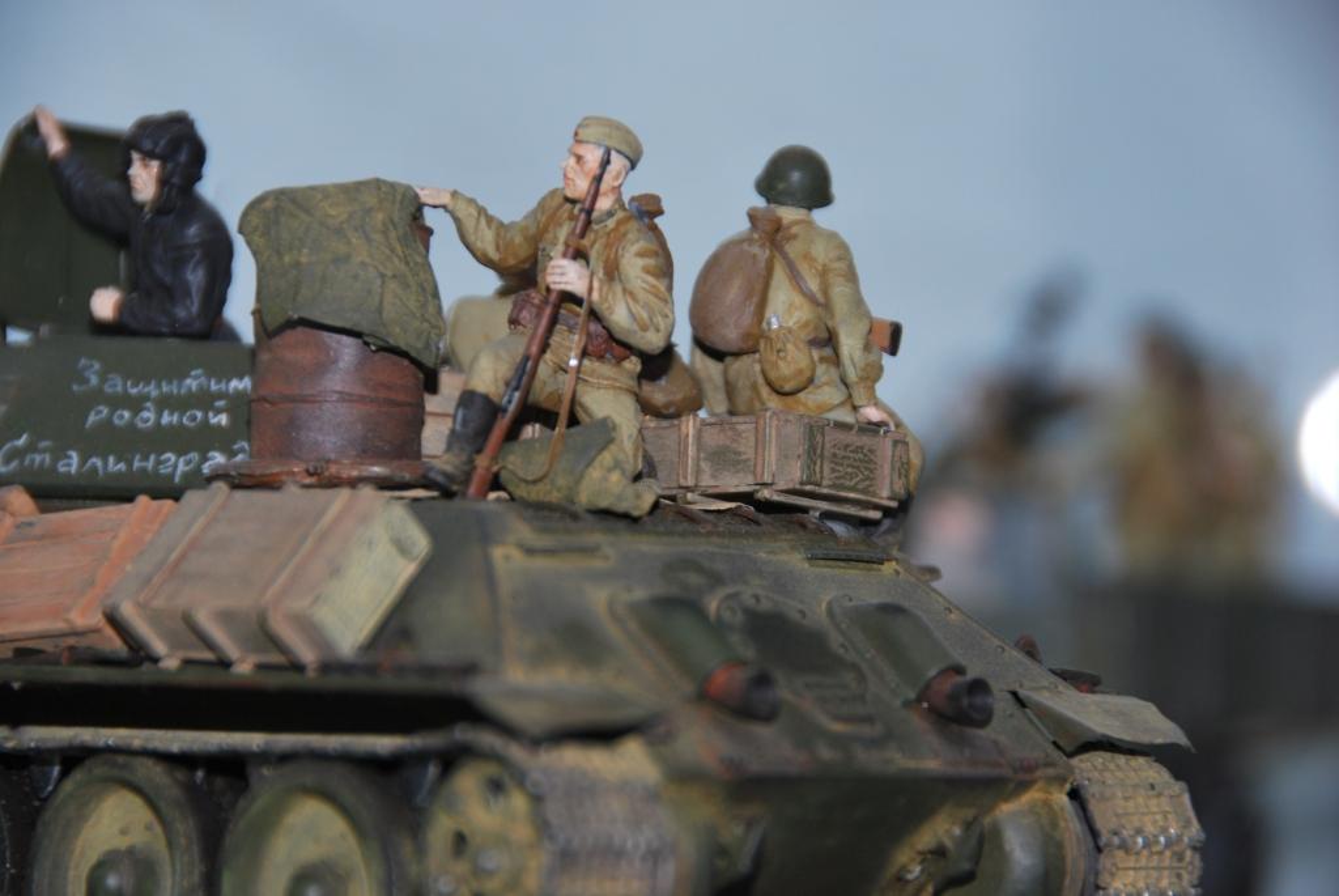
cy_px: 448
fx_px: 11169
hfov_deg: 6.9
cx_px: 670
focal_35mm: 300
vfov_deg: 4.6
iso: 200
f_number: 5.6
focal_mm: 200
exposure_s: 1/60
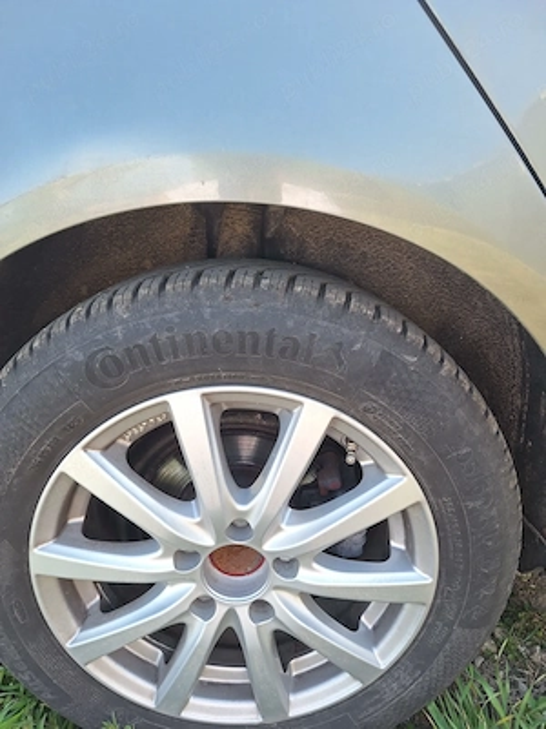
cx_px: 273
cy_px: 364
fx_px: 484
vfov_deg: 73.9
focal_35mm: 23
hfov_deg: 58.9
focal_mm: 5.54
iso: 40
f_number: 1.8
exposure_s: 1/143
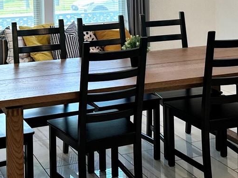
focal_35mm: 76
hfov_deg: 25.6
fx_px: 523
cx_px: 126
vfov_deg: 18.8
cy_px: -8
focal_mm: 6.86
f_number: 1.78
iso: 100
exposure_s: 1/124
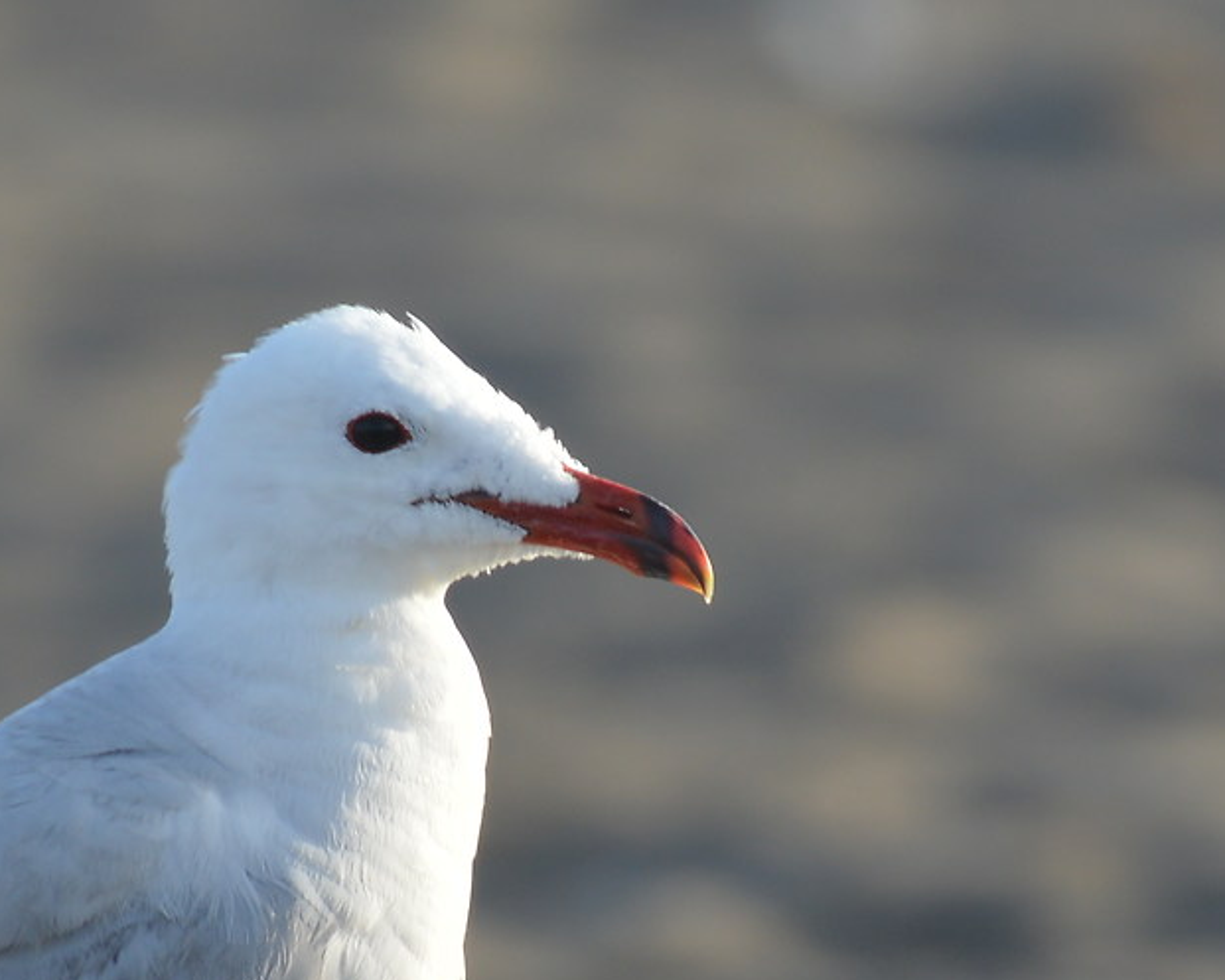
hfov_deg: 0.7
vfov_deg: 0.6
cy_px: 719
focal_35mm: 2717
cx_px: 556
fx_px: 98521
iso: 100
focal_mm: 500
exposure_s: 1/200
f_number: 5.6
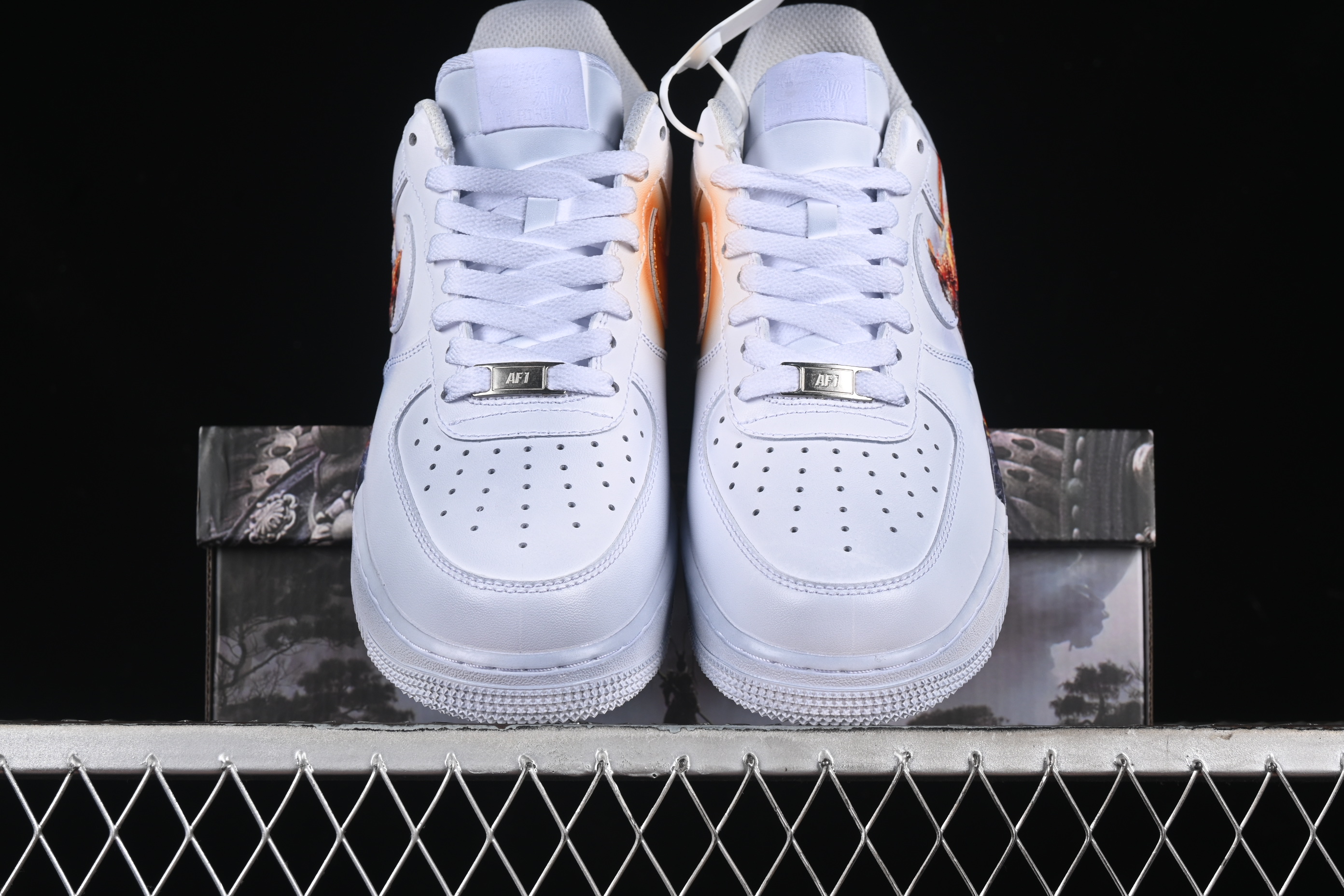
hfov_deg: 27.0
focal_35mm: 75
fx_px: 2800
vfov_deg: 18.2
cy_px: 448
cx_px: 672
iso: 160
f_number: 8
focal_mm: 50
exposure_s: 1/80
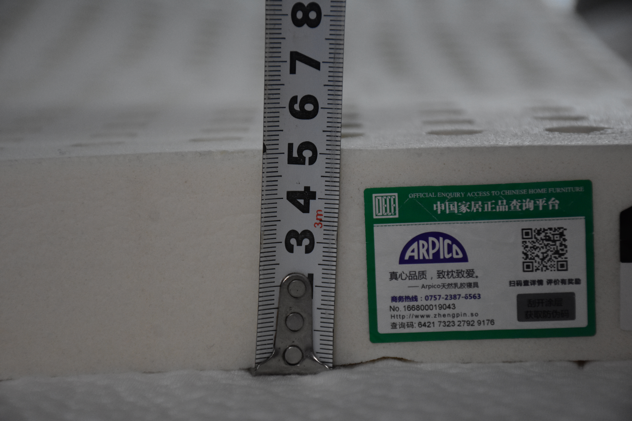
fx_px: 2238
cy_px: 210
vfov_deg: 10.8
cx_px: 316
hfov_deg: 16.1
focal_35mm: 128
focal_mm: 85
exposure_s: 1/250
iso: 2200
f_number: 5.3
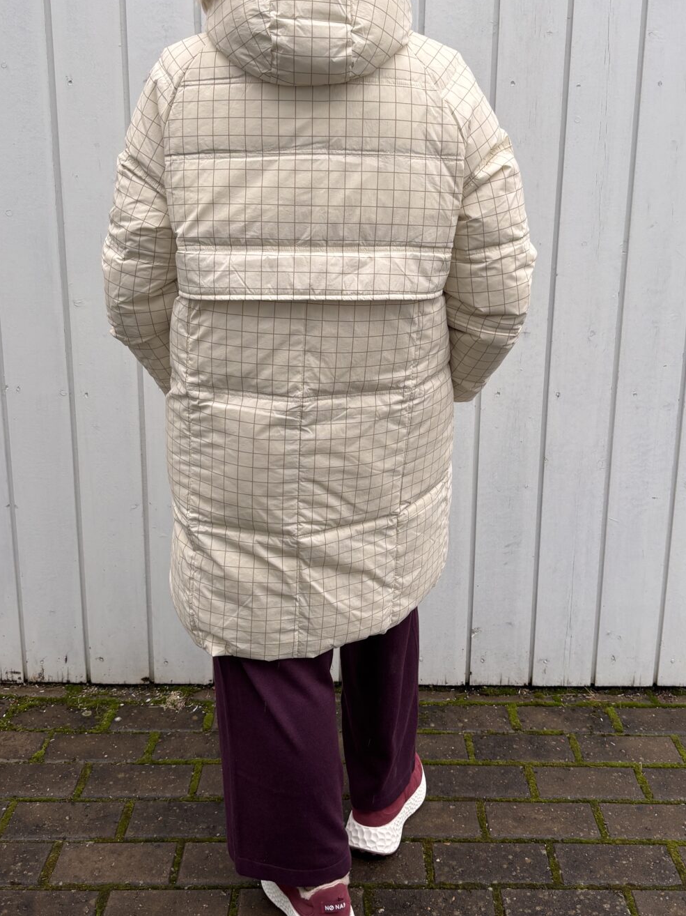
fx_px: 1004
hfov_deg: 37.7
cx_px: 352
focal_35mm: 38
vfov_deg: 48.8
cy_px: 383
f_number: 1.6
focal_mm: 5.96
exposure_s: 1/300
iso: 50
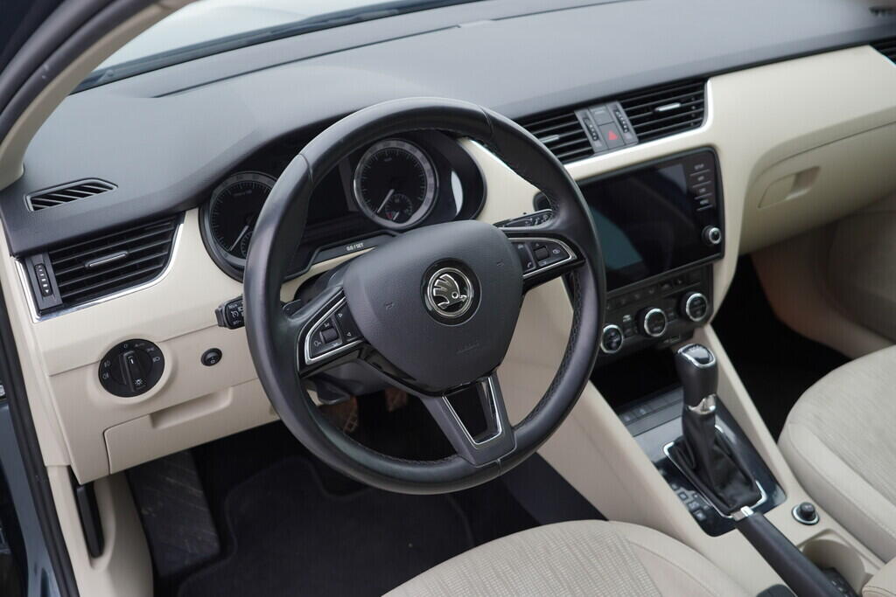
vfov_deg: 36.9
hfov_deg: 53.1
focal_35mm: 36
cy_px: 298
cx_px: 448
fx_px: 896
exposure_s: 1/40
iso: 125
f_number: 2.8
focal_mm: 24
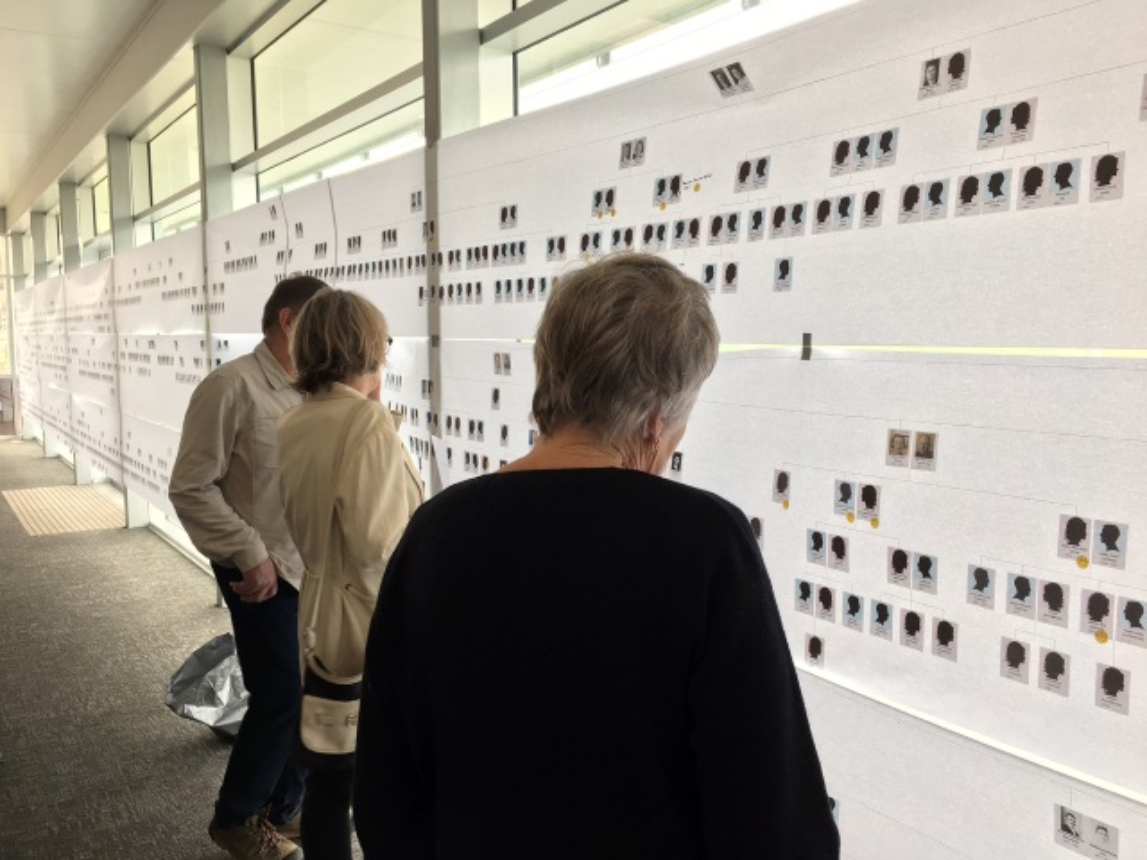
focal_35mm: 29
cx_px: 574
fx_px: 961
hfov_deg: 61.7
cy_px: 430
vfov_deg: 48.2
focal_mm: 4.15
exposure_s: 1/50
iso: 25
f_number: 2.2
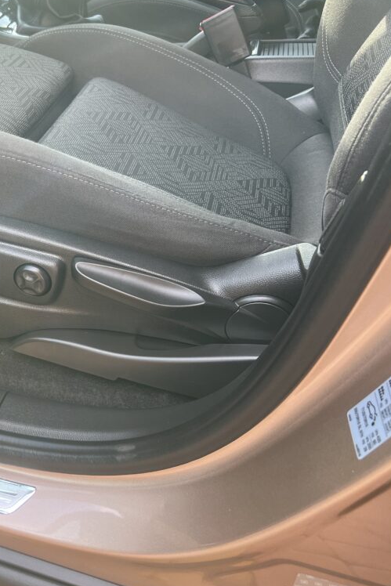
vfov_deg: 51.9
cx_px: 0
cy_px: 292
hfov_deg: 33.0
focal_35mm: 37
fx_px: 602
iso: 64
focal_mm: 5.7
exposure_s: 1/147
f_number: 1.5
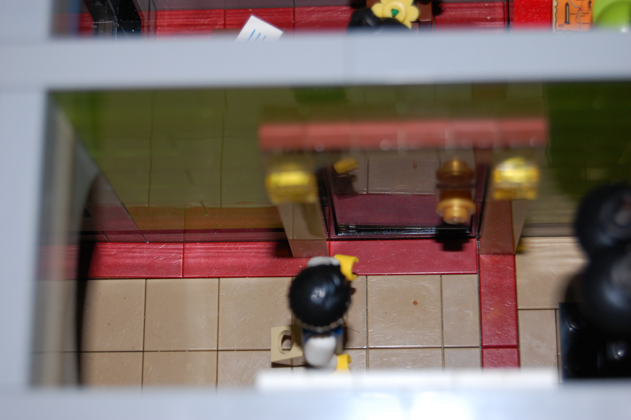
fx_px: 1445
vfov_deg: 16.5
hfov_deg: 24.6
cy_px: 210
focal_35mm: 82
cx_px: 316
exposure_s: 1/60
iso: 400
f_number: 5.6
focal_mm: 55
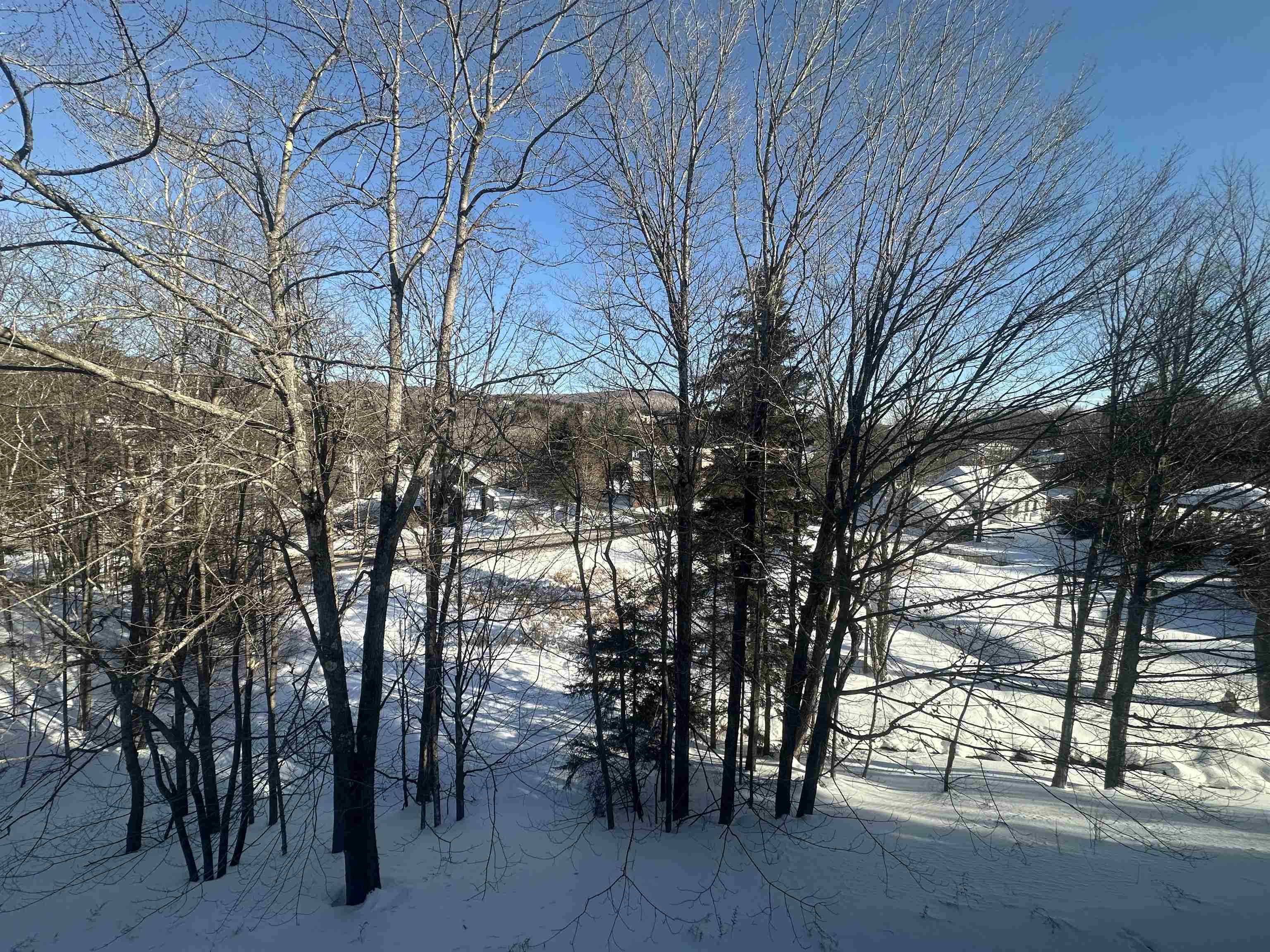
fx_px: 514
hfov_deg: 102.1
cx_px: 635
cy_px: 476
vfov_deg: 85.7
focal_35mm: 14
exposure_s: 1/831
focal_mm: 2.22
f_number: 2.2
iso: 40
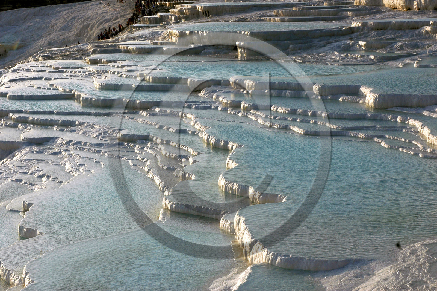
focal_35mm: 75
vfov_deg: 18.1
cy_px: 146
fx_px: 909
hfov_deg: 27.0
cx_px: 218
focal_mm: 50
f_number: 10
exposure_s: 1/400
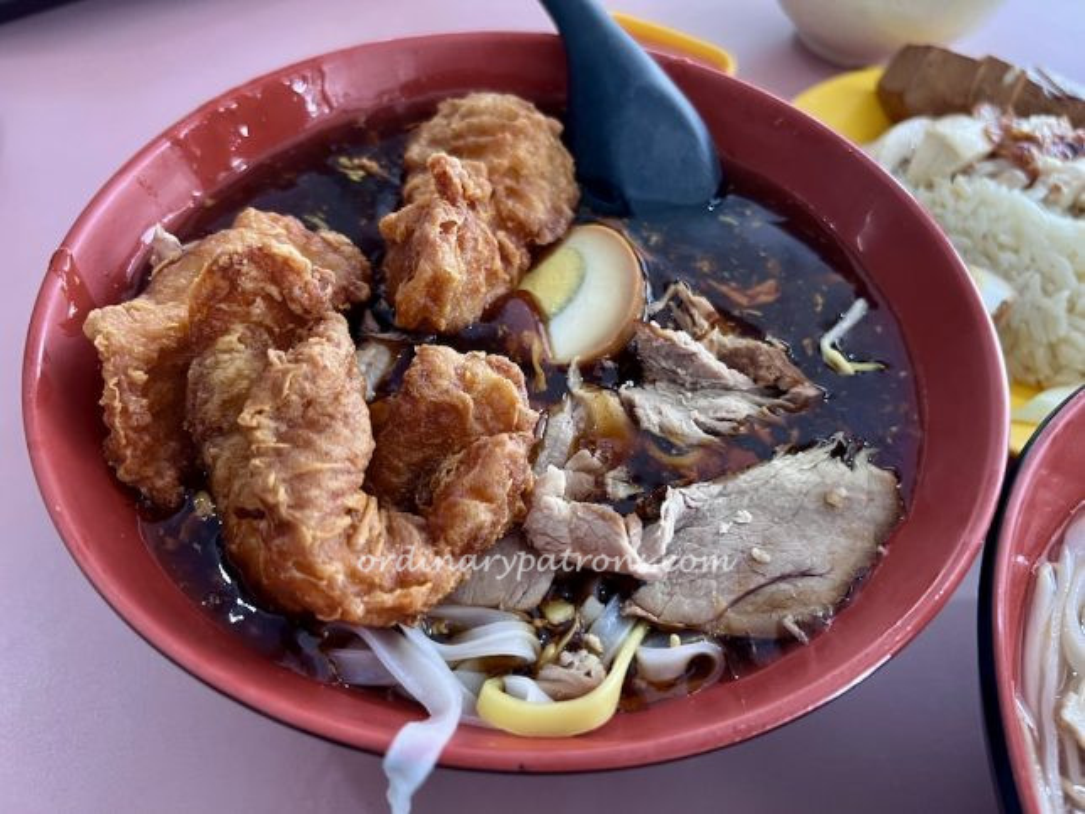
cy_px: 407
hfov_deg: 67.3
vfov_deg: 53.1
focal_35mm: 26
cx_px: 542
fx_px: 815
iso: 125
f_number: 1.5
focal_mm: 5.7
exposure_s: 1/65
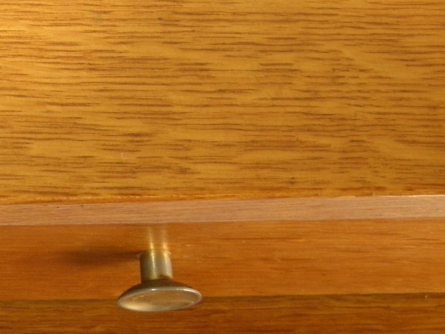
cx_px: -90
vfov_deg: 16.8
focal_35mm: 87
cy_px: 43
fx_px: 1118
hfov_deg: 21.0
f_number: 3.7
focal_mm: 6.2
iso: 200
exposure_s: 1/30
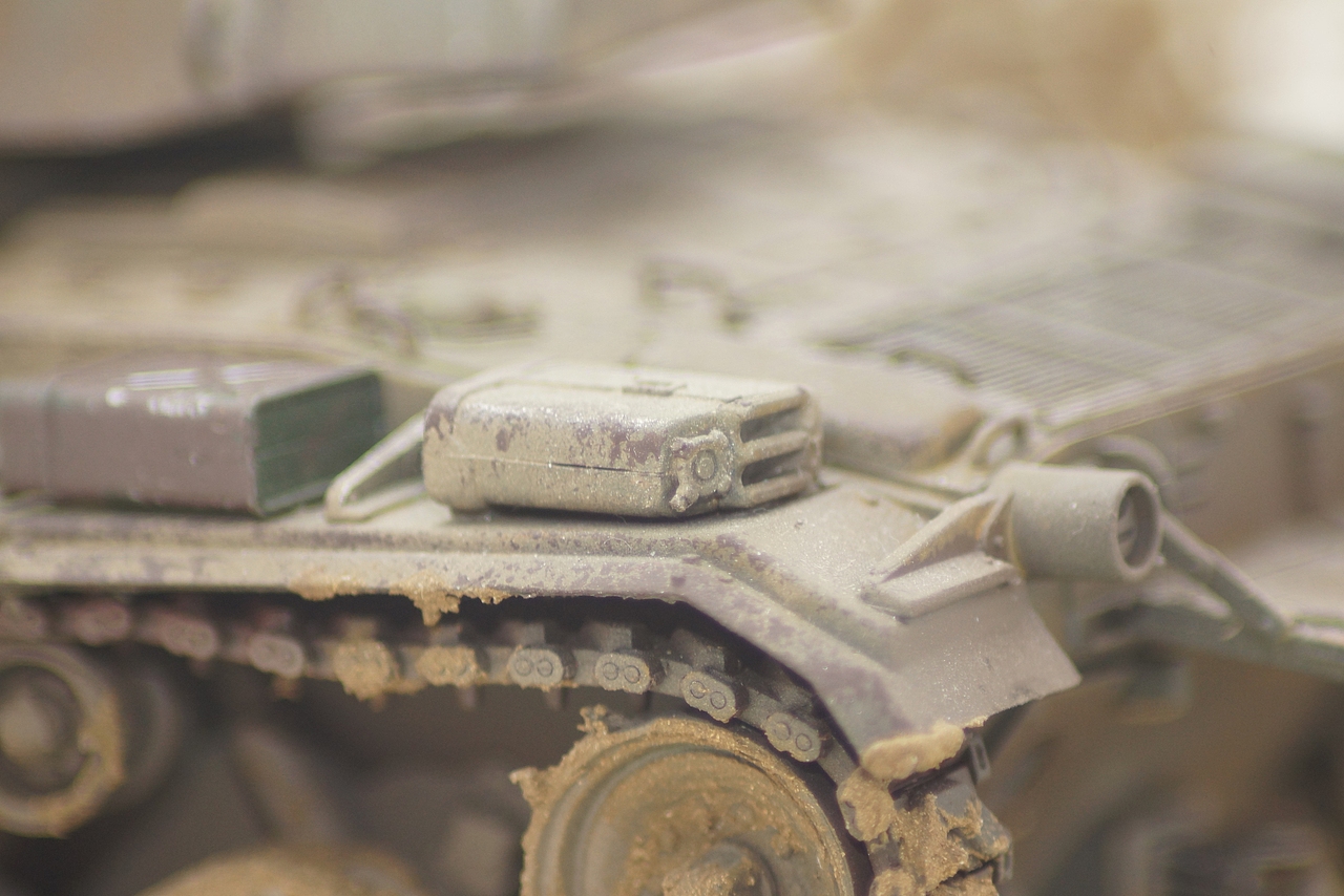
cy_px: 448
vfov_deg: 3.1
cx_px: 672
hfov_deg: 4.6
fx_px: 16803
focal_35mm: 450
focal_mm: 300
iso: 400
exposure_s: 1/60
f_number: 5.6
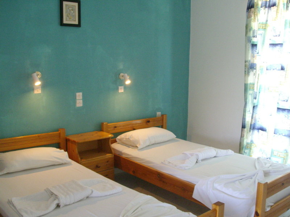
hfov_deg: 51.4
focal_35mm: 36
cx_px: 145
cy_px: 108
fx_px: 302
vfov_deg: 39.7
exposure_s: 1/50
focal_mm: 6
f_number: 2.7
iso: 320
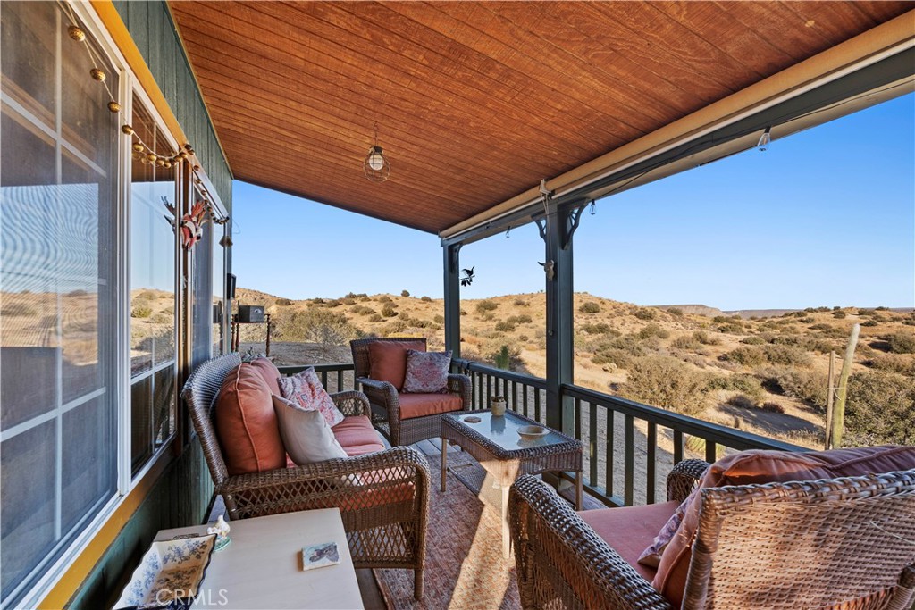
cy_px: 305
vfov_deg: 72.1
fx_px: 419
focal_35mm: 16
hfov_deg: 95.0
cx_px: 458
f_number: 8
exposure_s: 1/30
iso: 400
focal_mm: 16.5
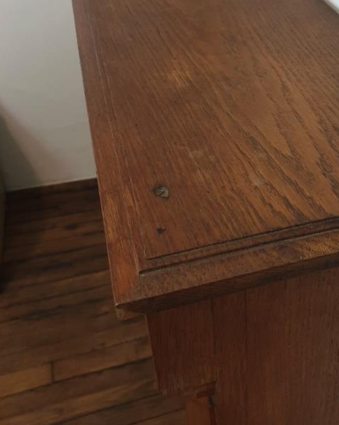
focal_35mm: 44
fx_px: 552
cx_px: 272
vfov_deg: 41.6
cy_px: 149
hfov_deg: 33.1
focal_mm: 4.3
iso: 320
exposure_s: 1/50
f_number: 1.5
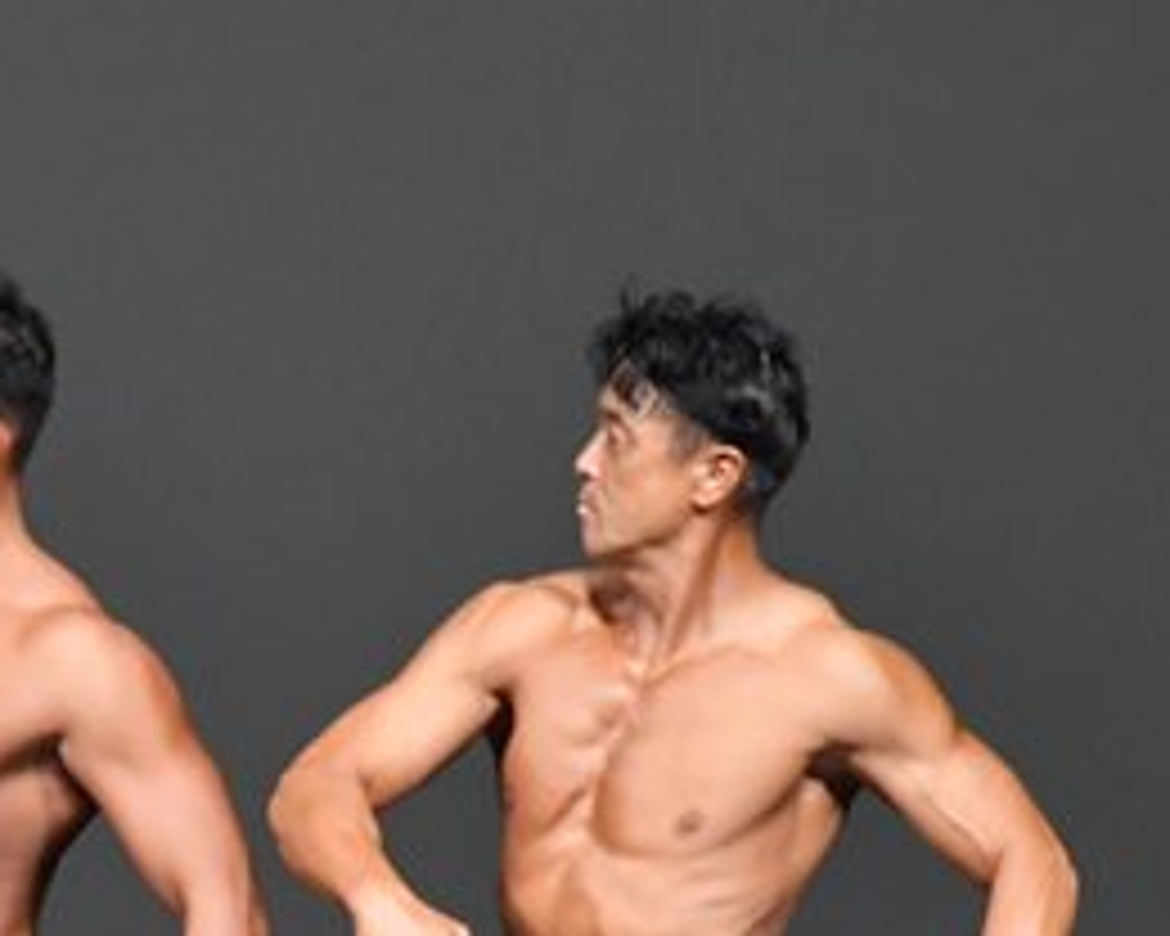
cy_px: 1071
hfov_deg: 2.3
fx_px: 29052
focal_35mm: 839
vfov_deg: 1.8
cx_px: -349
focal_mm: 200
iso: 5000
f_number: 5.6
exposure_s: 1/400
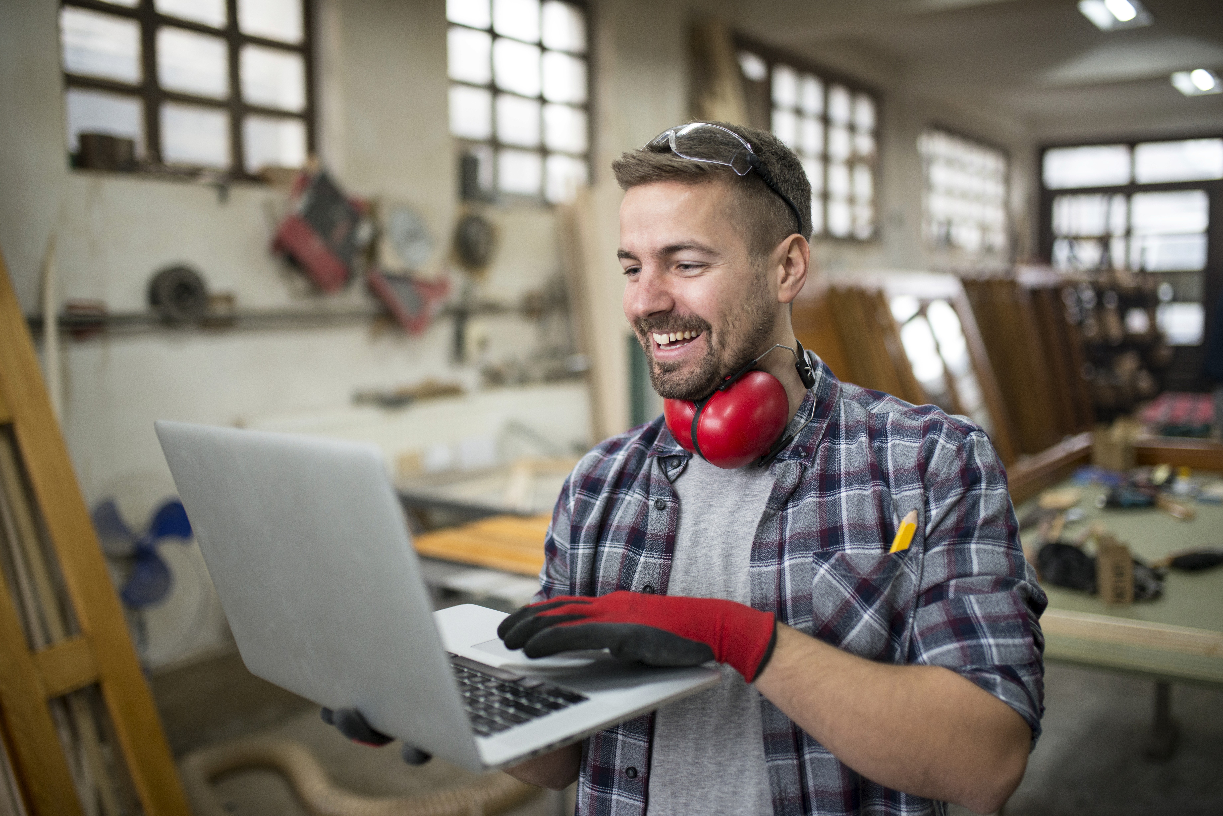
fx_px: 1189
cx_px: 612
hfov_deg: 54.4
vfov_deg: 37.9
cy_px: 408
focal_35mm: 35
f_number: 1.4
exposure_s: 1/320
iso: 640
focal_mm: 35
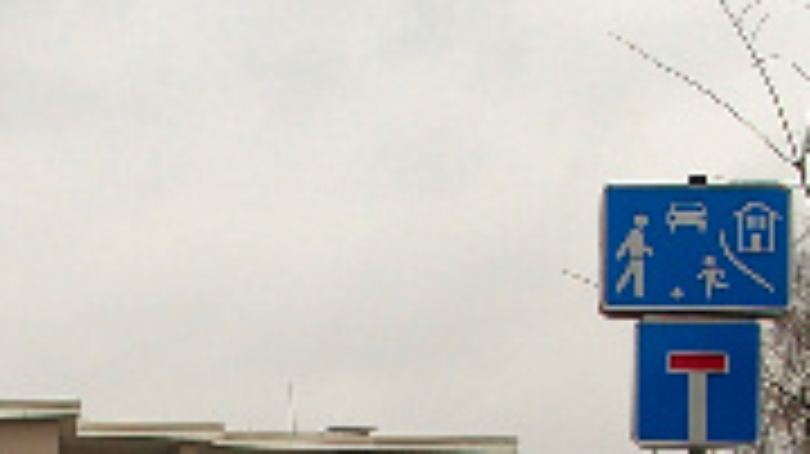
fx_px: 3441
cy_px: 744
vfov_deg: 7.4
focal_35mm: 160
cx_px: 58
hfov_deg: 13.3
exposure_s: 1/180
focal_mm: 23
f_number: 8
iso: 200
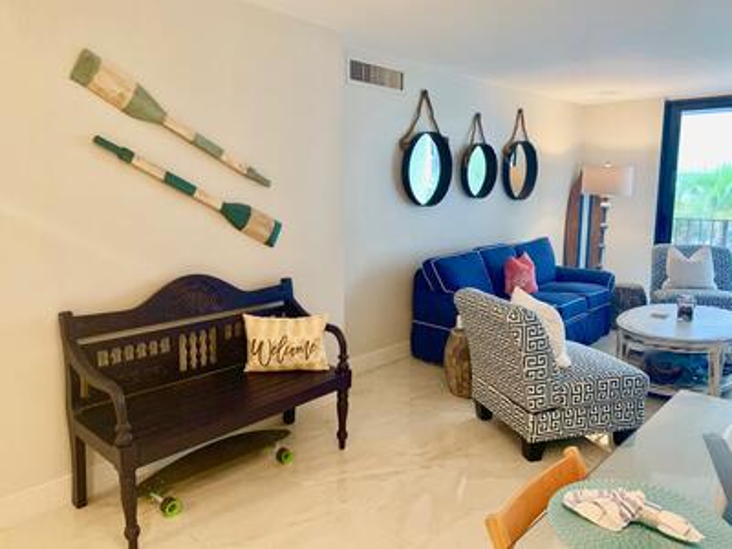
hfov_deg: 67.3
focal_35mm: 26
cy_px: 274
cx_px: 366
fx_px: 550
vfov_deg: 53.1
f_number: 1.8
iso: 250
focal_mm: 4.25
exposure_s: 1/60
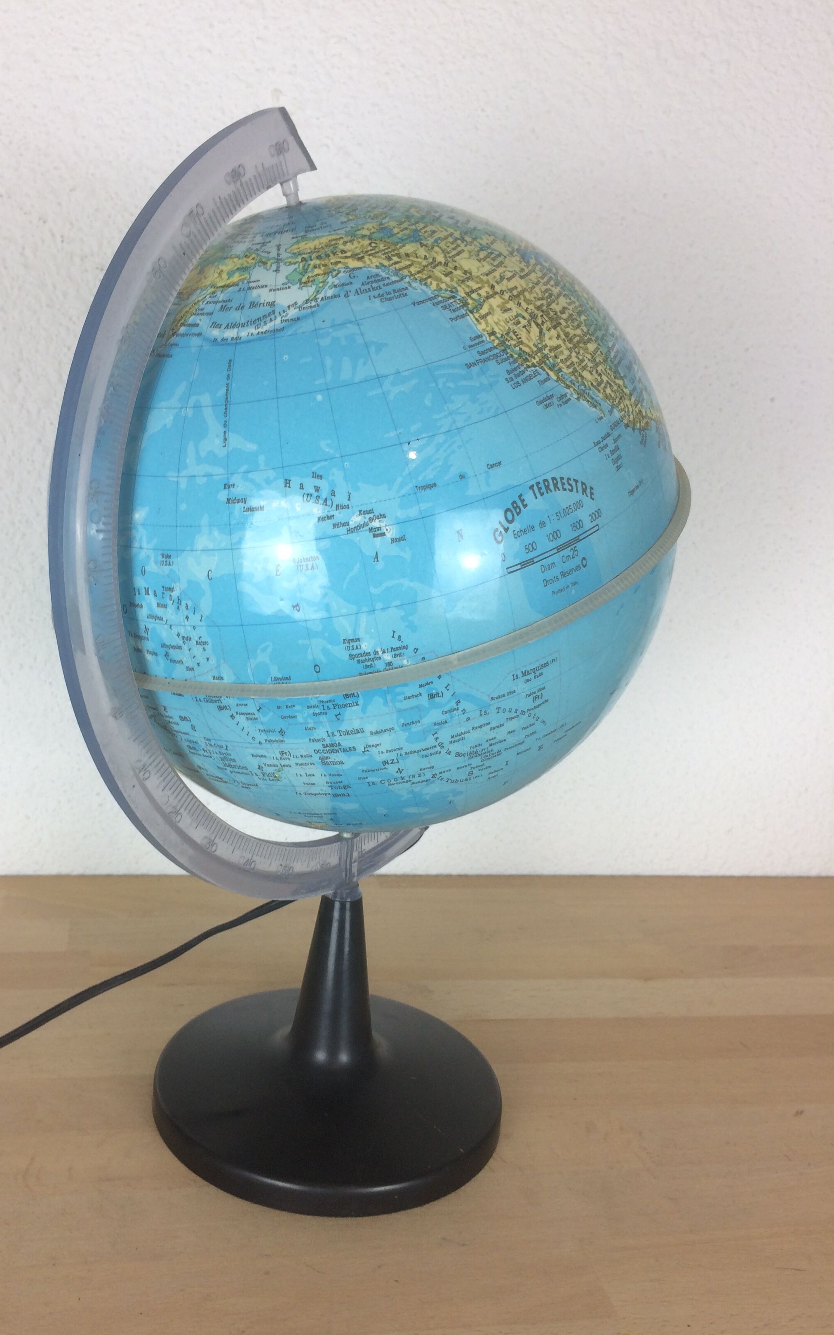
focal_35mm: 31
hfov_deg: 40.4
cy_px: 673
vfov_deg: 61.2
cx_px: 335
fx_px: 1127
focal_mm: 4.15
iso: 50
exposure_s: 1/50
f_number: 2.2
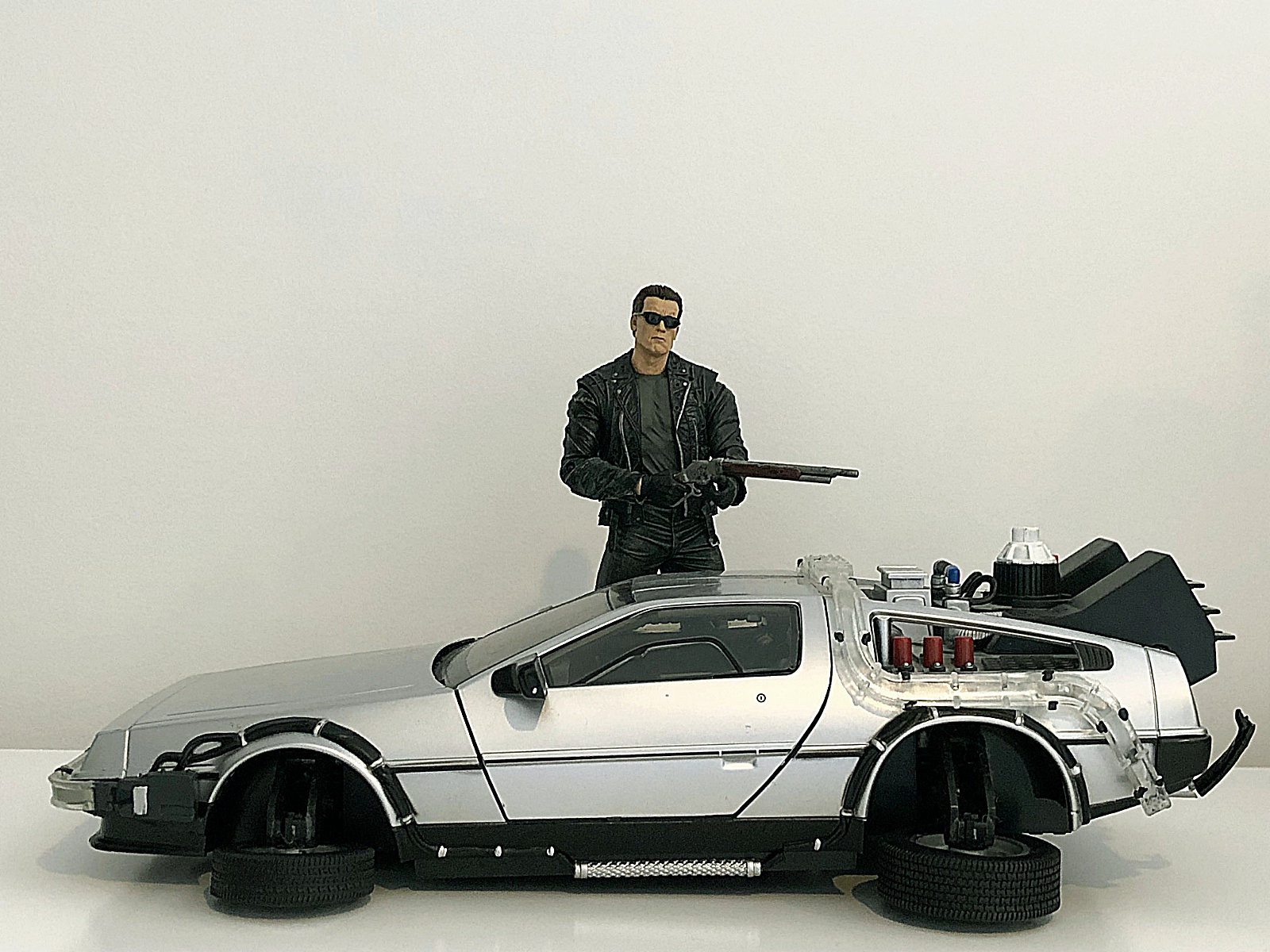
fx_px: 1908
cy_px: 476
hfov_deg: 36.8
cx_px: 635
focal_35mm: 52
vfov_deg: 28.0
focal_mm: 6
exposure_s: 1/40
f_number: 2.4
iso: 125
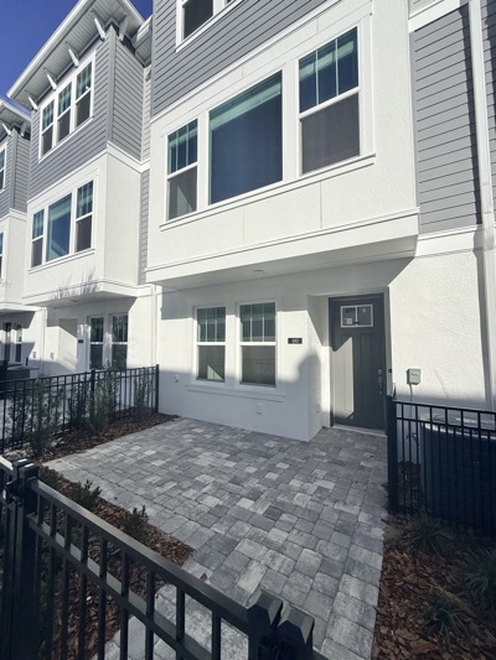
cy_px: 330
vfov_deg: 102.1
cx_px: 248
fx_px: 267
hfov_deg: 85.7
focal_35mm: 14
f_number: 2.2
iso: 50
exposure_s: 1/5155
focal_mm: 2.22
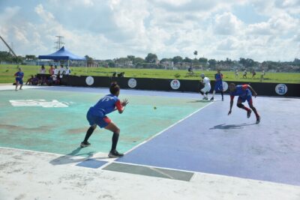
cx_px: 150
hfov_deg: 51.3
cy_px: 100
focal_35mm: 38
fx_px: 313
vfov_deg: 35.5
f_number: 4
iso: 400
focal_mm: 25
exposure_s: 1/4000
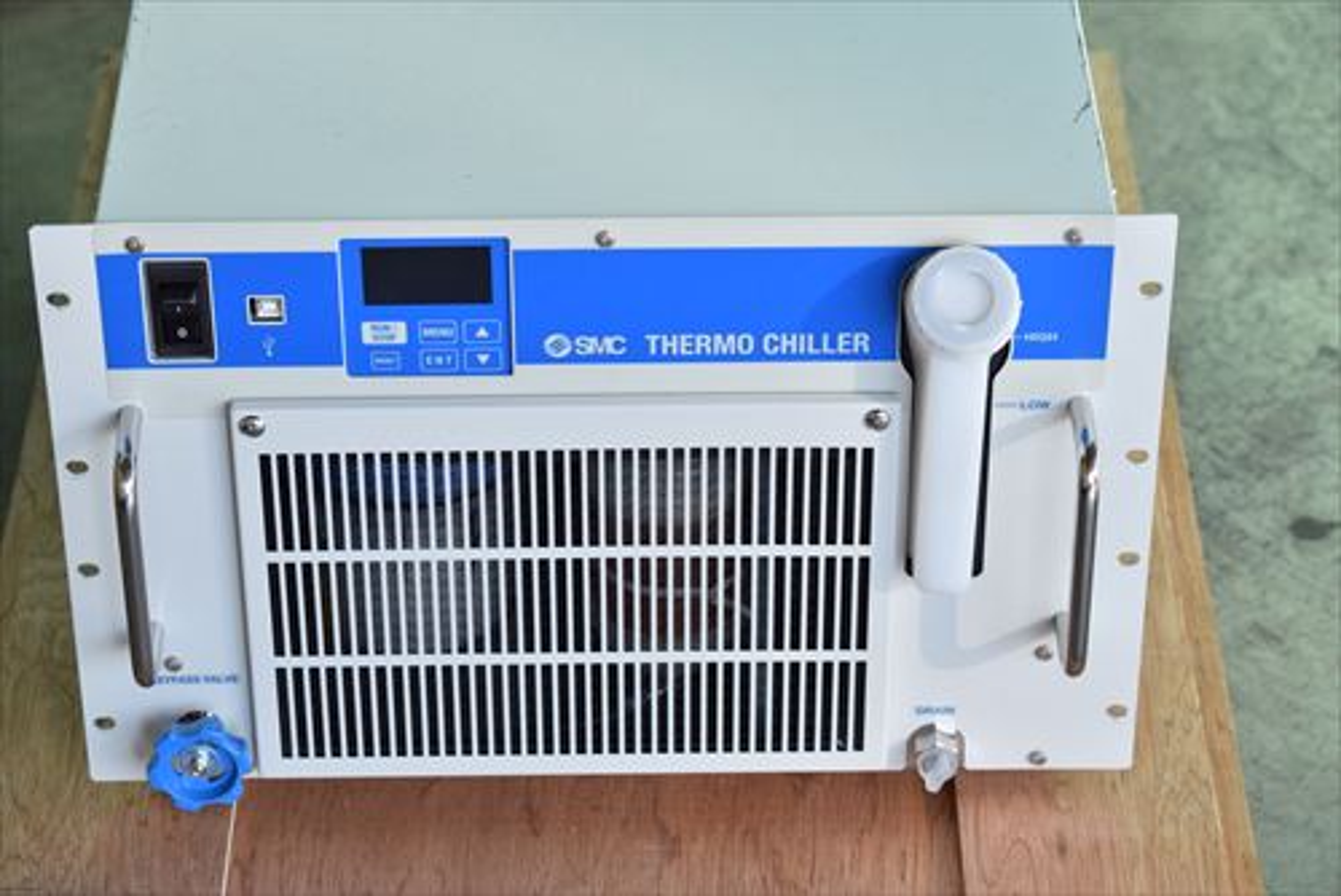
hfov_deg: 21.9
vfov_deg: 14.7
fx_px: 3466
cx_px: 670
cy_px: 448
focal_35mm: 93
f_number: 6.3
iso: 1250
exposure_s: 1/640
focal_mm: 62
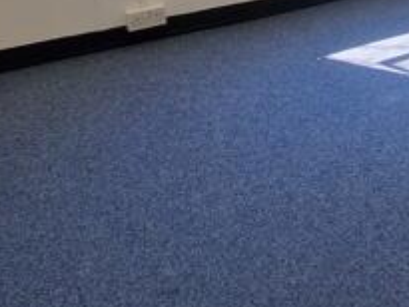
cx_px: 716
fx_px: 768
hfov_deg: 21.2
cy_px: -142
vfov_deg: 19.8
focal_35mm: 65
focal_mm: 2.2
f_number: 2.2
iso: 50
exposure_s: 1/267
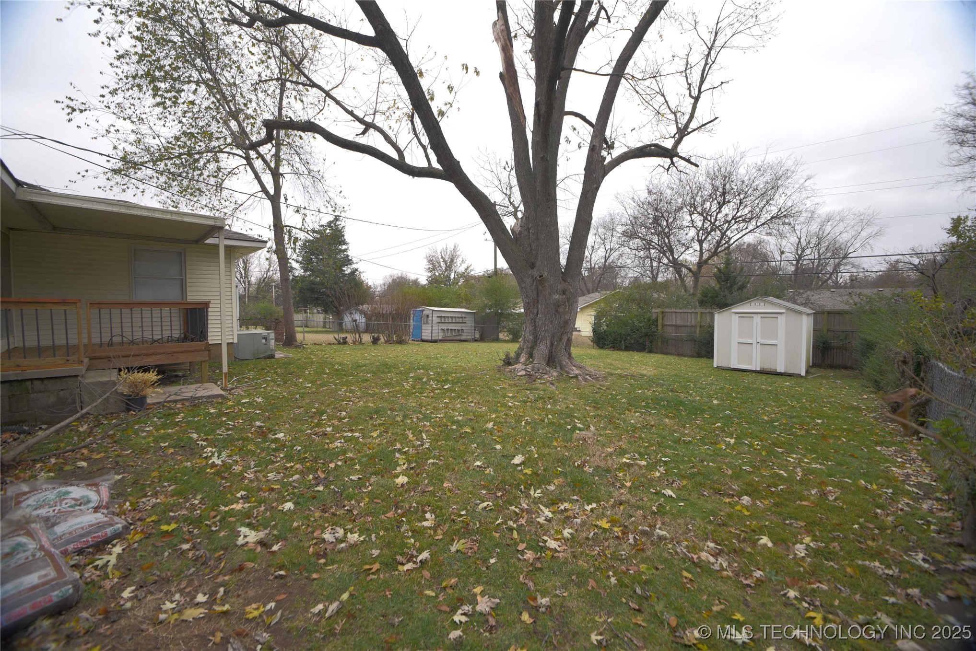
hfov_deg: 108.3
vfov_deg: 85.5
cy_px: 326
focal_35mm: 13
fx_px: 353
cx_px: 488
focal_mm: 13
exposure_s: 1/320
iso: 500
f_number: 9
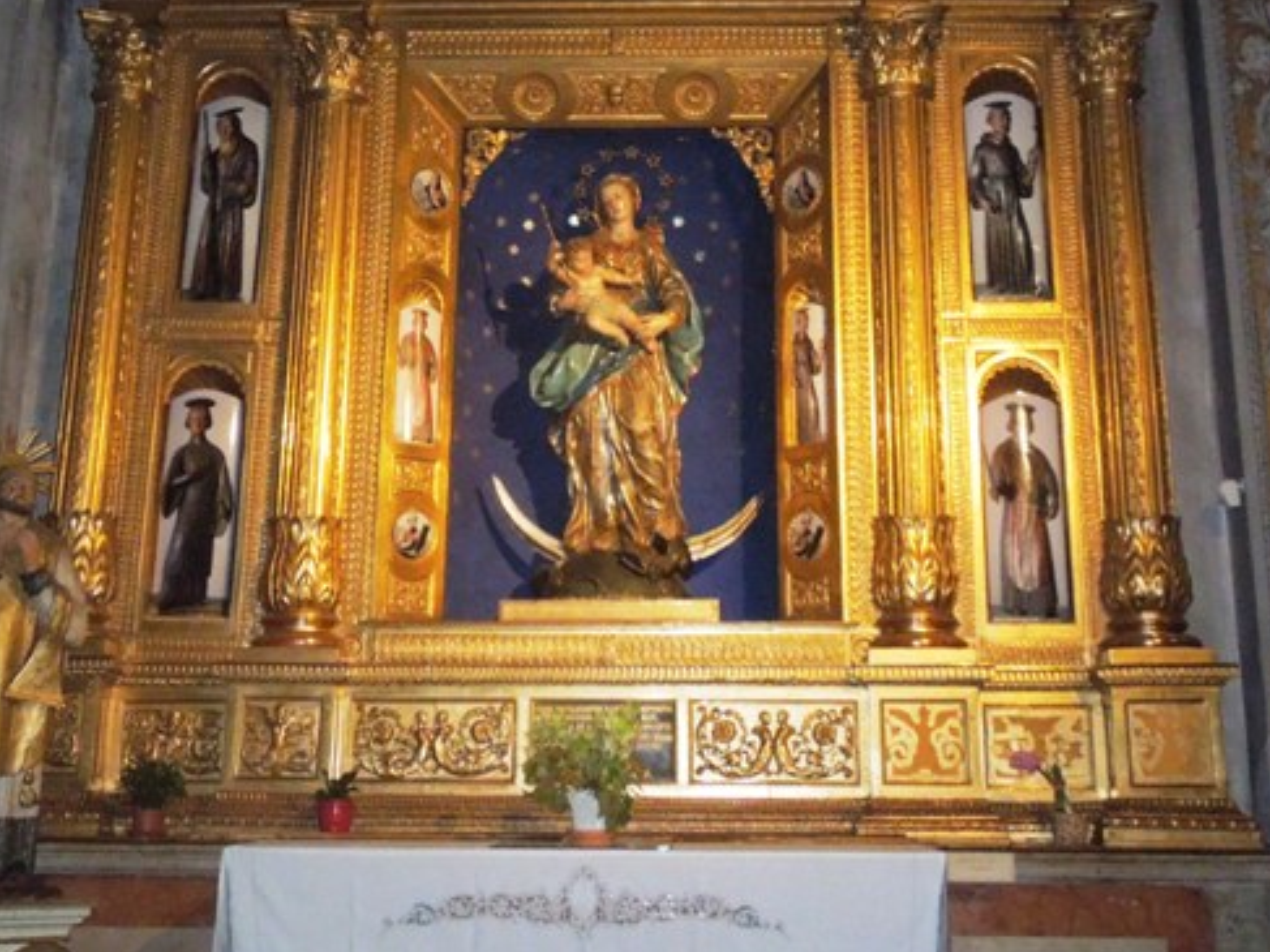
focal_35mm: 46
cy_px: 175
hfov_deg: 41.2
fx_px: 1687
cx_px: 642
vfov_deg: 30.6
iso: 800
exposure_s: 1/30
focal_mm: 5
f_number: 3.5
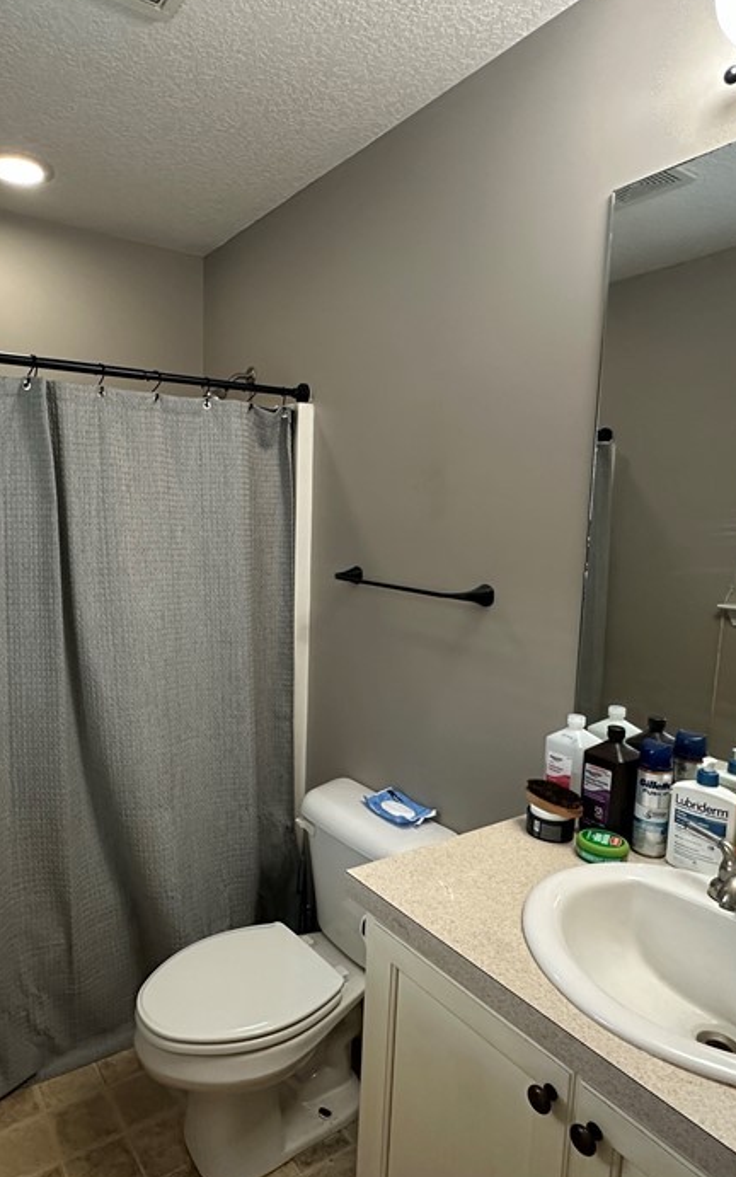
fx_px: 706
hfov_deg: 54.3
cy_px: 601
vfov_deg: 79.6
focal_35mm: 22
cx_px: 267
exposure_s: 1/60
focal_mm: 2.22
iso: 320
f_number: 2.2
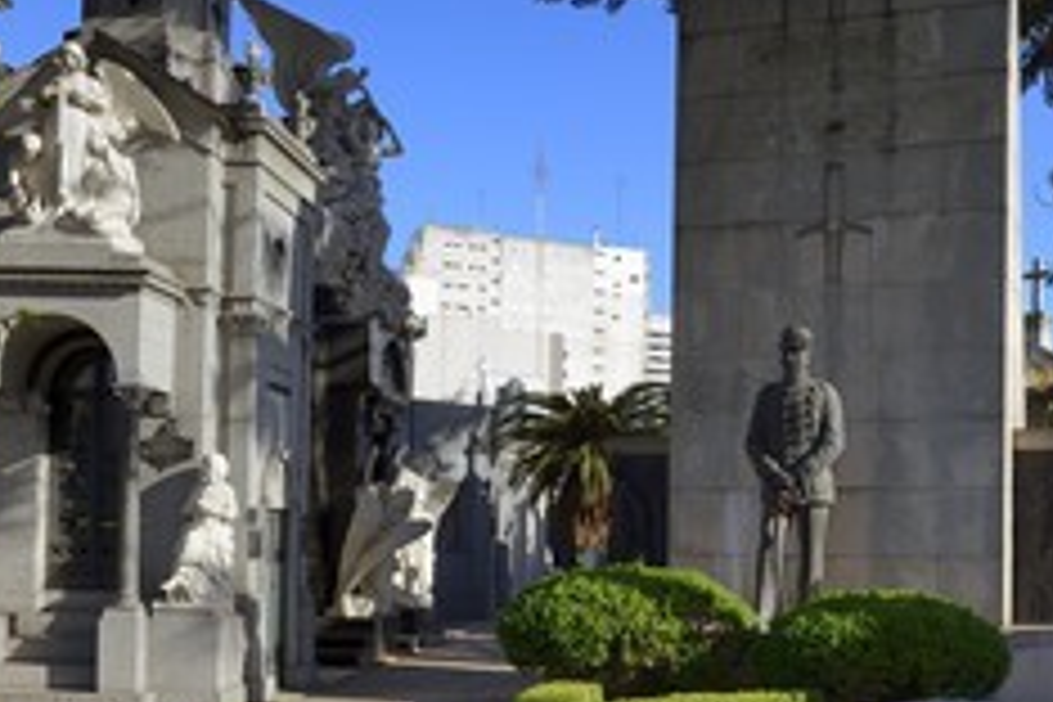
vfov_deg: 30.6
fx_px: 1258
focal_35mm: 43
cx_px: 819
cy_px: 531
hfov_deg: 43.6
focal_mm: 24
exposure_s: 1/125
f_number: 11
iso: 200
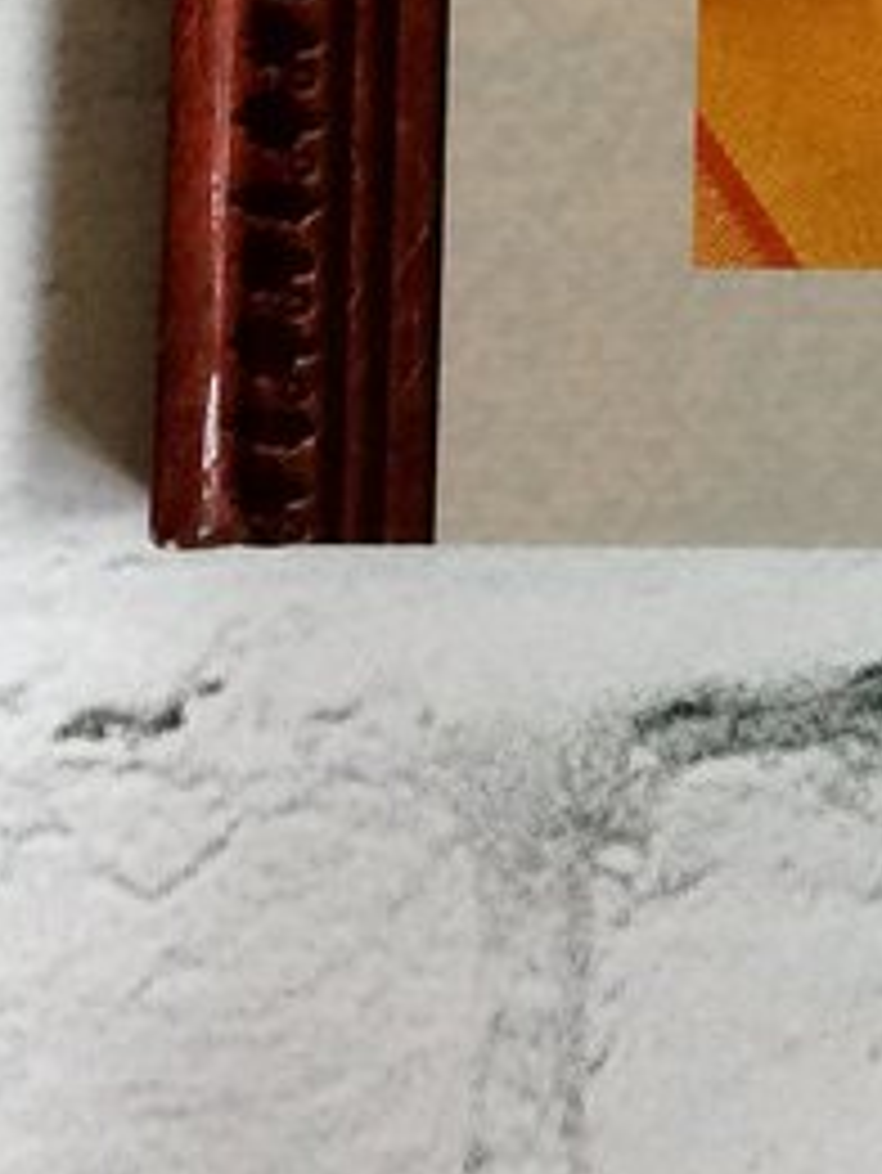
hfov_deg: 9.6
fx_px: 5024
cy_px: -1140
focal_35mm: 148
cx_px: 1557
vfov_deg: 11.9
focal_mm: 4.15
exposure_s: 1/33
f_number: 2.2
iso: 100
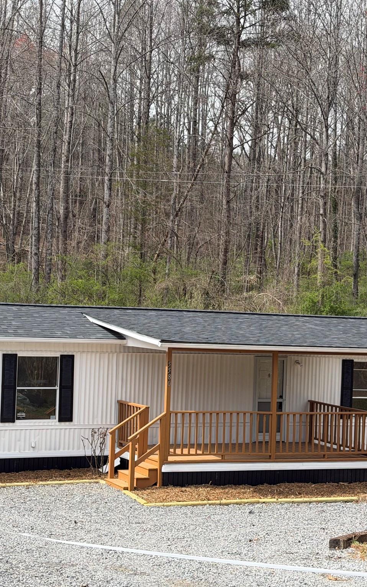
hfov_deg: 19.1
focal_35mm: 68
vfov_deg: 30.2
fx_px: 1088
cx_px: 159
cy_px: 293
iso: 80
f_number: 1.78
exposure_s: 1/2494
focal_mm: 6.76
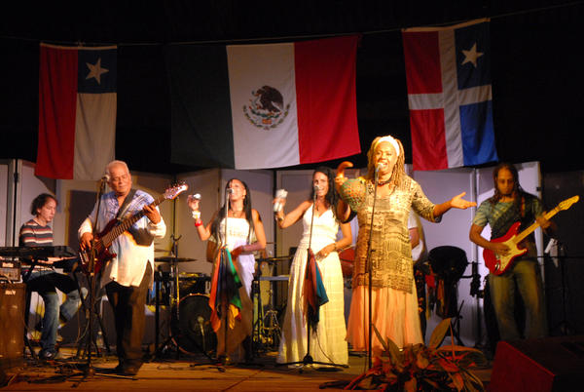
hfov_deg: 33.4
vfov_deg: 22.7
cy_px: 196
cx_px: 292
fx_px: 975
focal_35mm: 60
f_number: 4.2
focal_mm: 40
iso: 1100
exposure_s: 1/30
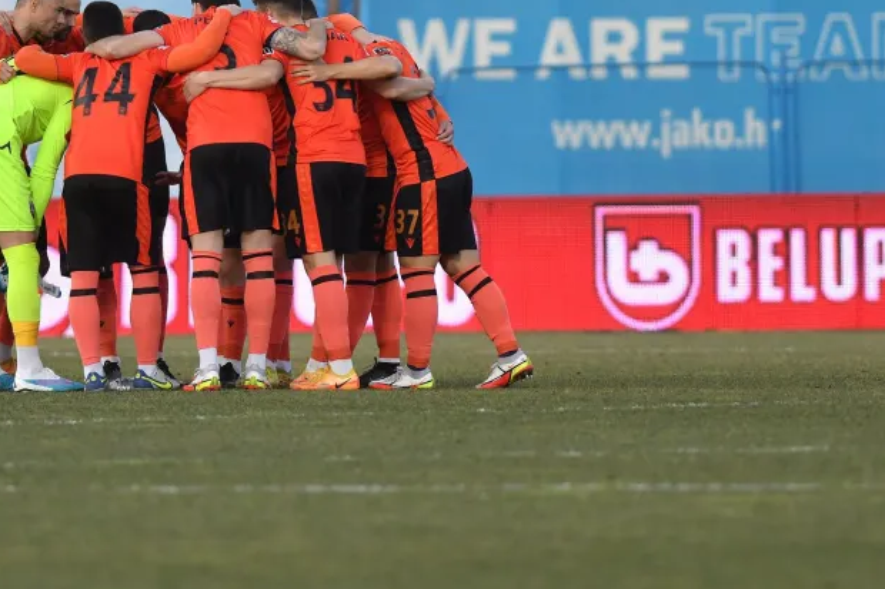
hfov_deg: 5.6
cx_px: 414
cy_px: 324
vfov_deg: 3.7
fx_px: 9044
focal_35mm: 368
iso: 720
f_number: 4
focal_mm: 300
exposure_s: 1/1250
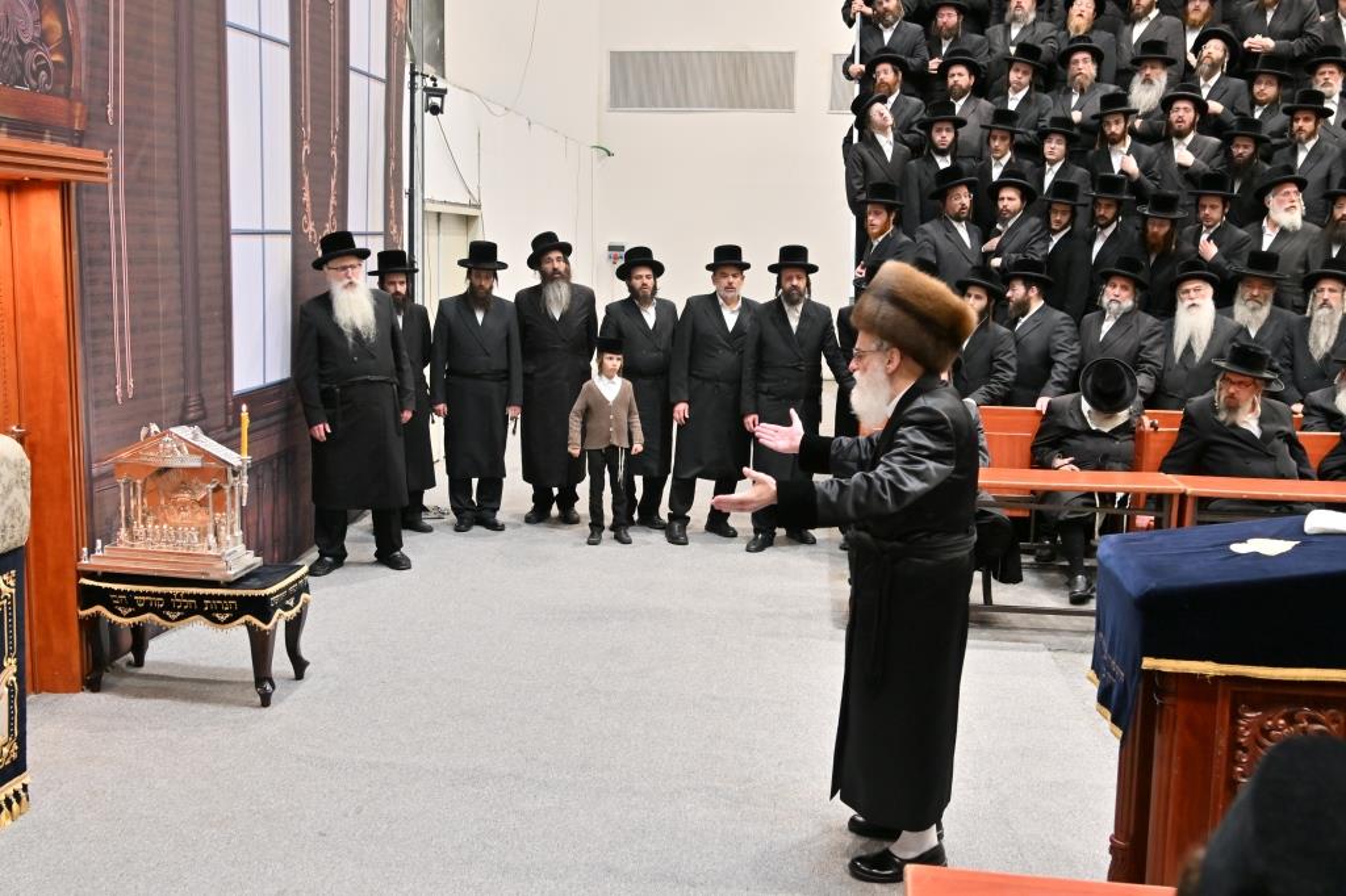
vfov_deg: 36.8
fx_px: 1345
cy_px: 448
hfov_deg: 53.1
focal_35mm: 36
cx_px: 673
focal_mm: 24
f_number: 4
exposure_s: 1/125
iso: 320
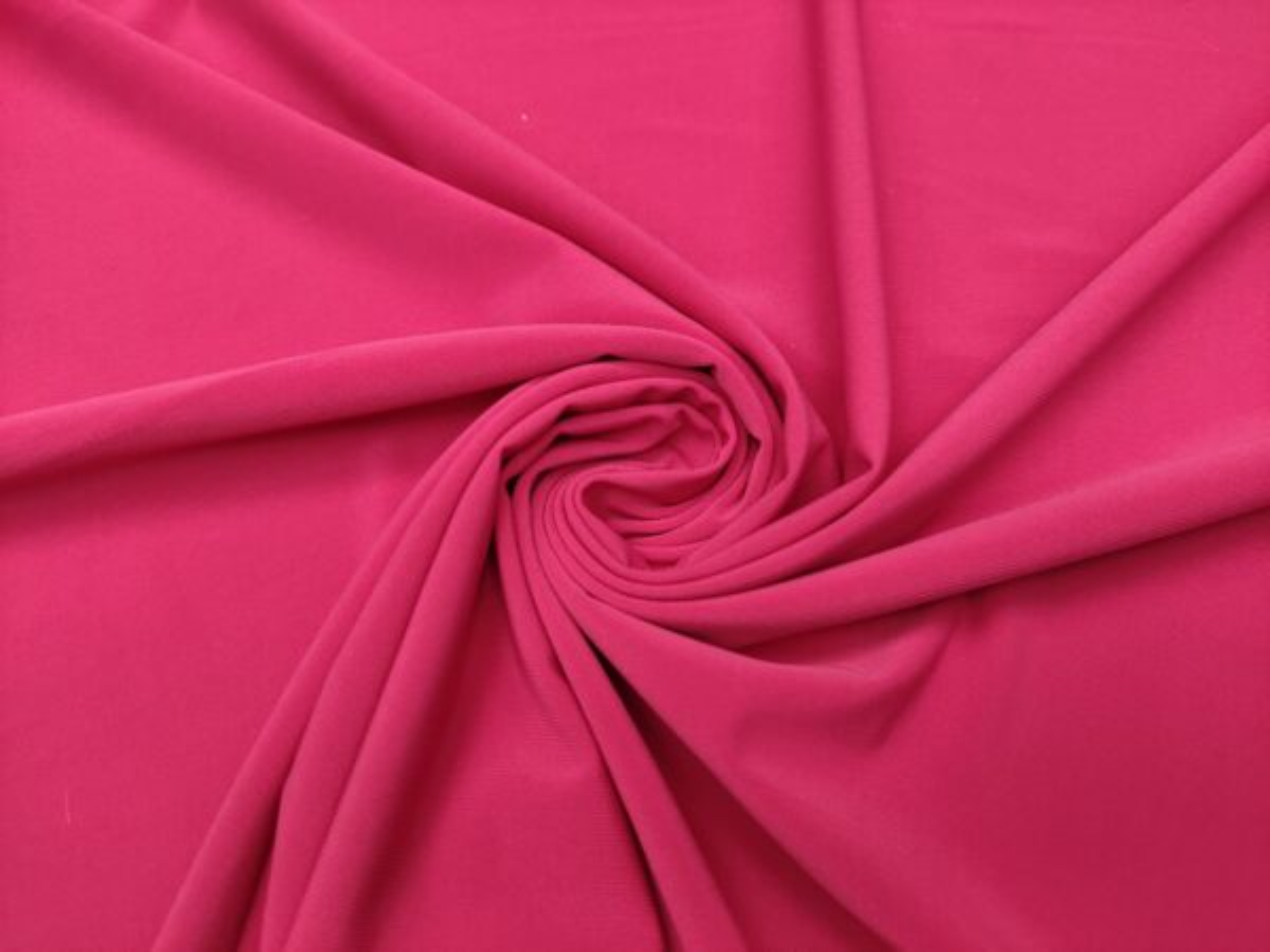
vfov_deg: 54.9
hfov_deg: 69.4
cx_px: 635
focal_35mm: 25
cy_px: 476
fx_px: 917
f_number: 1.89
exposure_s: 1/160
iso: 320
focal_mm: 5.43
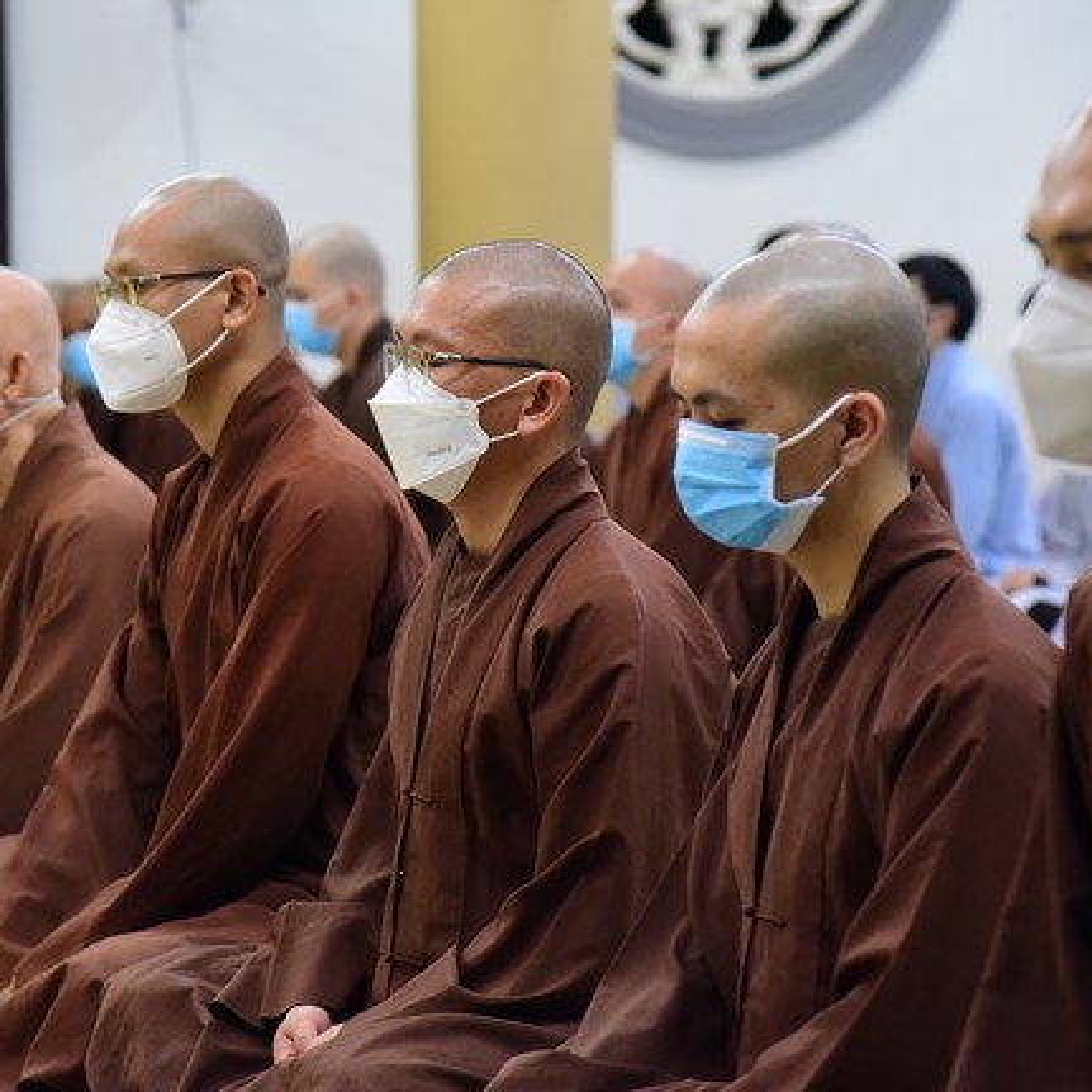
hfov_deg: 11.3
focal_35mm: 154
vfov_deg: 11.3
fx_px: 5496
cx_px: 459
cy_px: 547
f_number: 5
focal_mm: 120
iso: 6400
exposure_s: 1/80
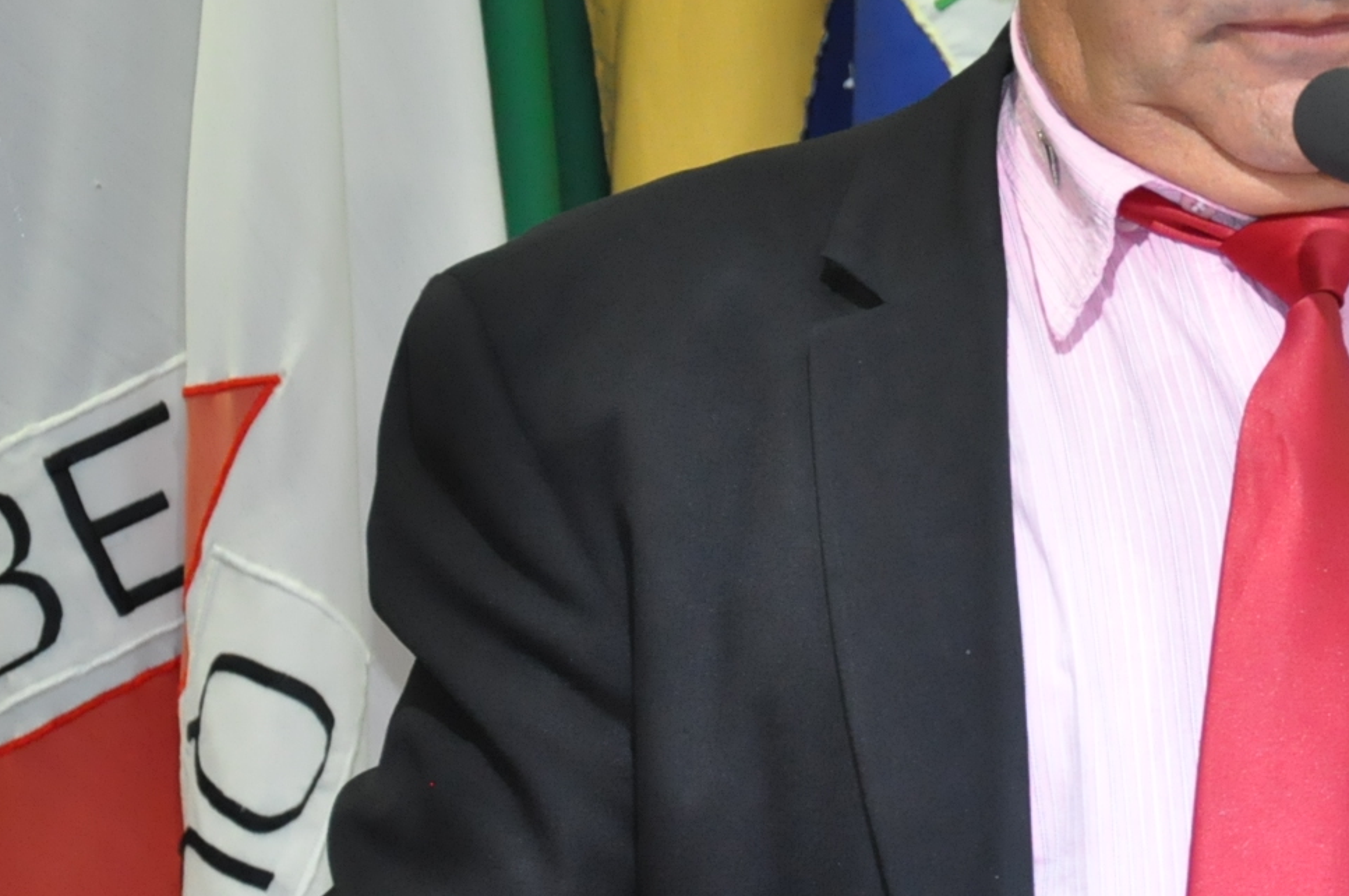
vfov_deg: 5.1
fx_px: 9954
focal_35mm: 266
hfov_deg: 7.7
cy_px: 94
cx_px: 1285
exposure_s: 1/80
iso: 2000
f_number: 5.3
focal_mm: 80
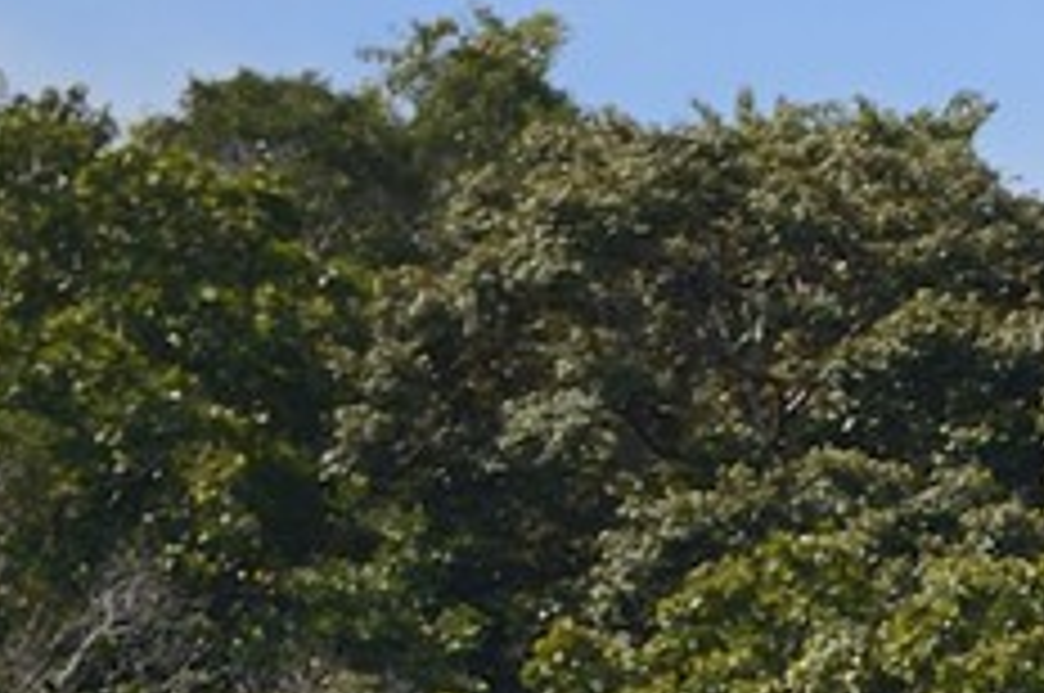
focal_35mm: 1102
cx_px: 3082
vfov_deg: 1.2
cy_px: 2169
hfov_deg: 1.9
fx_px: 31913
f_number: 5
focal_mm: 160
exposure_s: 1/1000
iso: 200
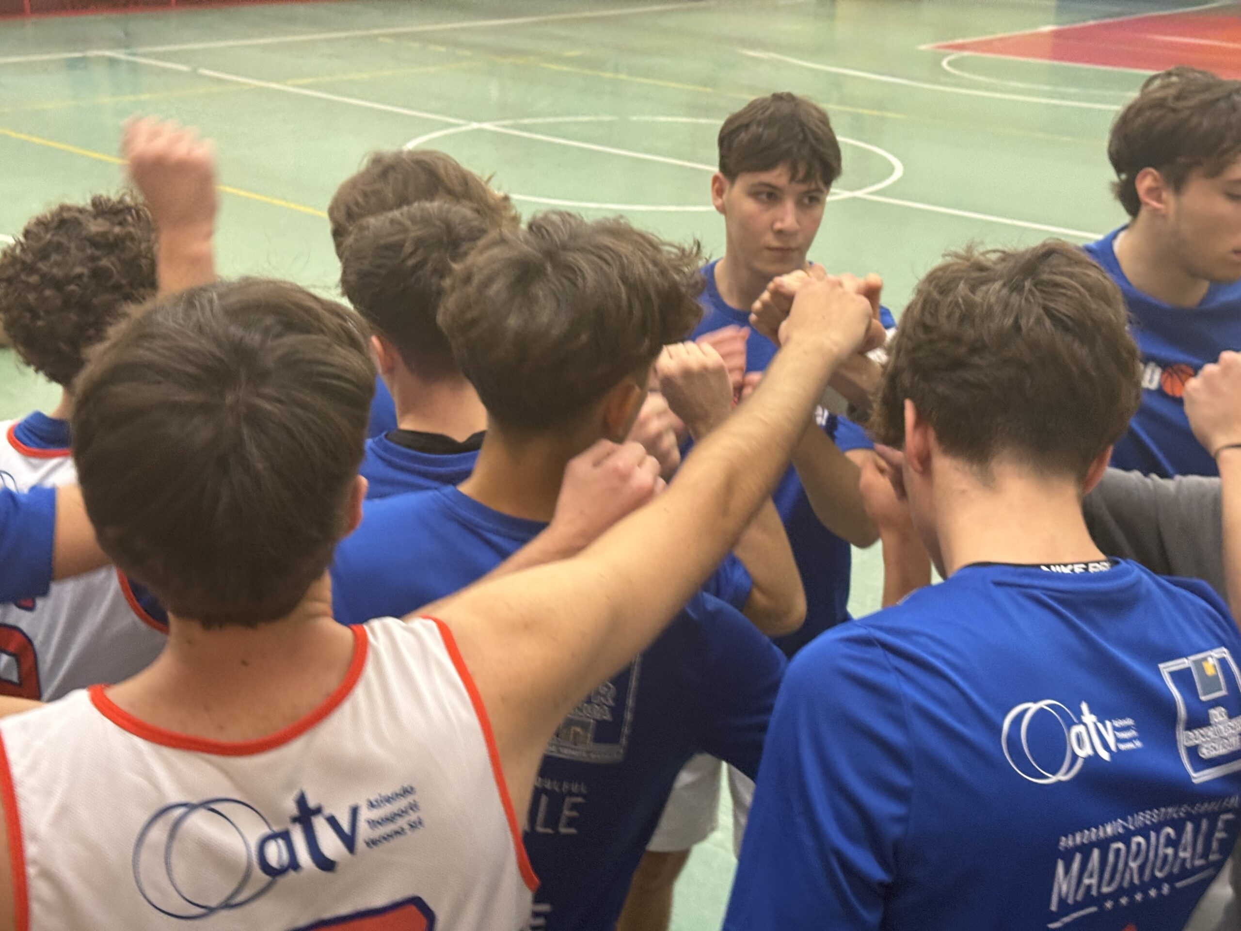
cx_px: 620
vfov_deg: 30.3
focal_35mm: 48
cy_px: 466
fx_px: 1721
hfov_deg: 39.7
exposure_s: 1/50
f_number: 1.78
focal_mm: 6.76
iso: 160
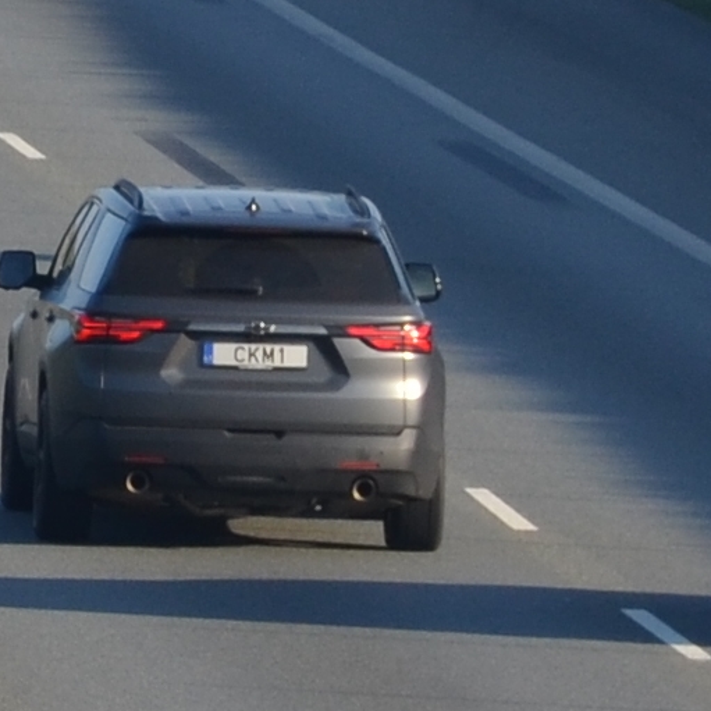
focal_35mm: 203
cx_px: 238
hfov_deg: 8.6
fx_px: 4709
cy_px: 356
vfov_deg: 8.6
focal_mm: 105
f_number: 5.6
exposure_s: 1/800
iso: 180
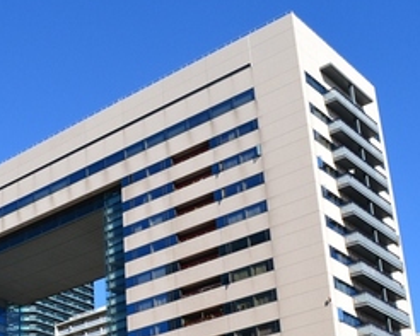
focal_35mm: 66
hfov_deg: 27.8
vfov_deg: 22.7
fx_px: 821
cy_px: 287
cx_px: 51
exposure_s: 1/400
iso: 400
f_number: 11
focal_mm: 18
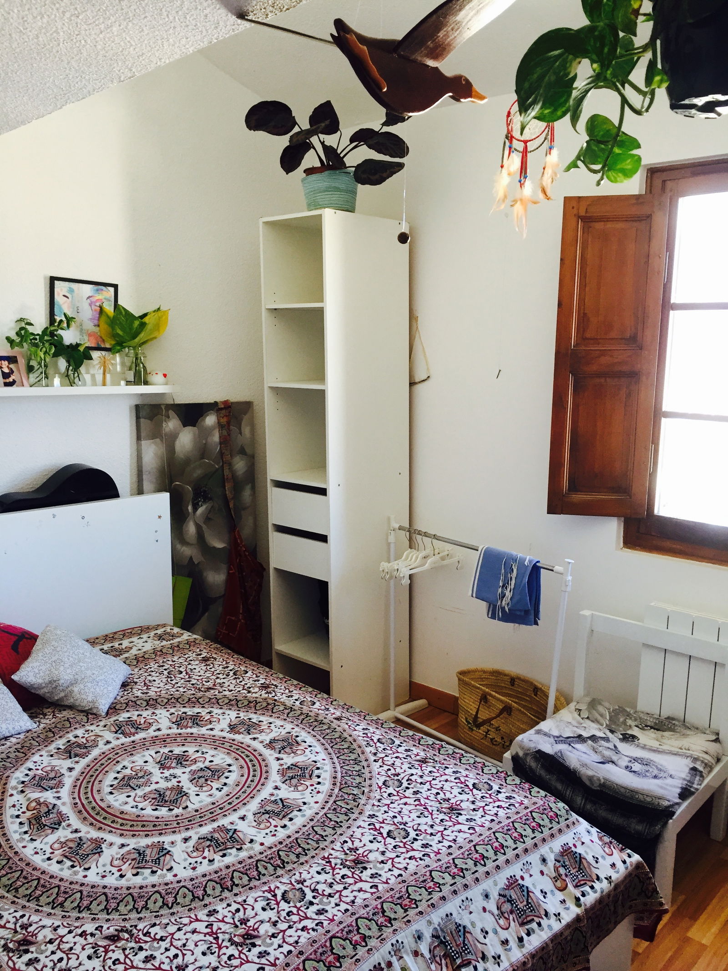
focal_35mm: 29
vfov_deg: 61.7
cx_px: 364
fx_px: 813
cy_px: 486
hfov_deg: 48.2
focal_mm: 4.15
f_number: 2.2
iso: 64
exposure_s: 1/33
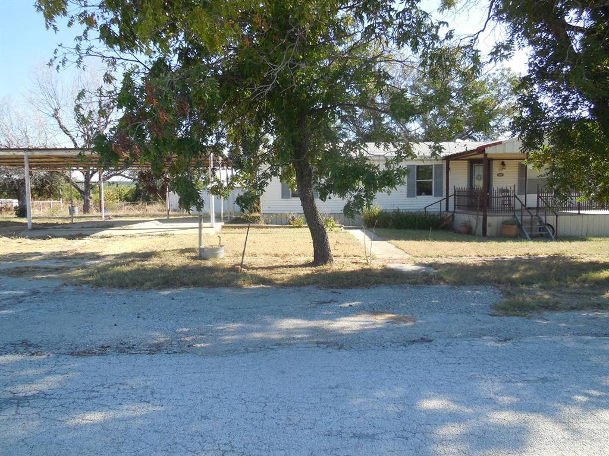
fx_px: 440
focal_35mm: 25
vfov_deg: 54.9
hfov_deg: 69.4
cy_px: 228
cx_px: 304
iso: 125
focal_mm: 4.5
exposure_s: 1/500
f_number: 3.1
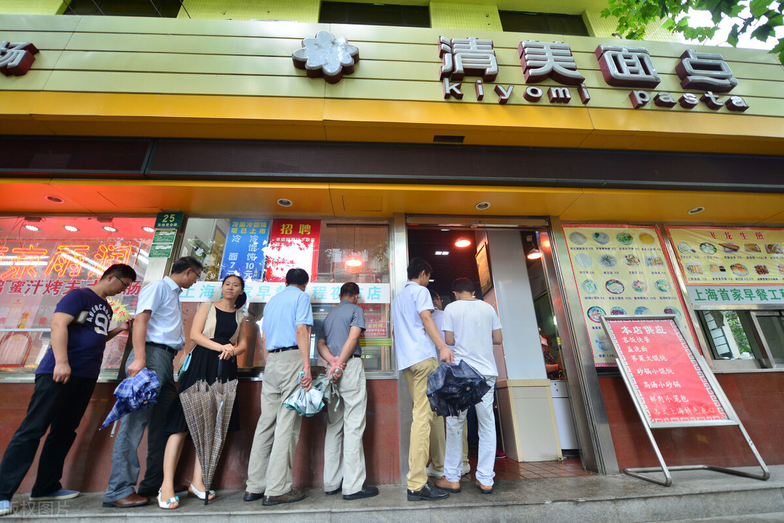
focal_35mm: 16
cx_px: 392
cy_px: 262
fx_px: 349
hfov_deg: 96.7
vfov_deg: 73.8
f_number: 2.8
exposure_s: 1/200
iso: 400
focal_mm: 16
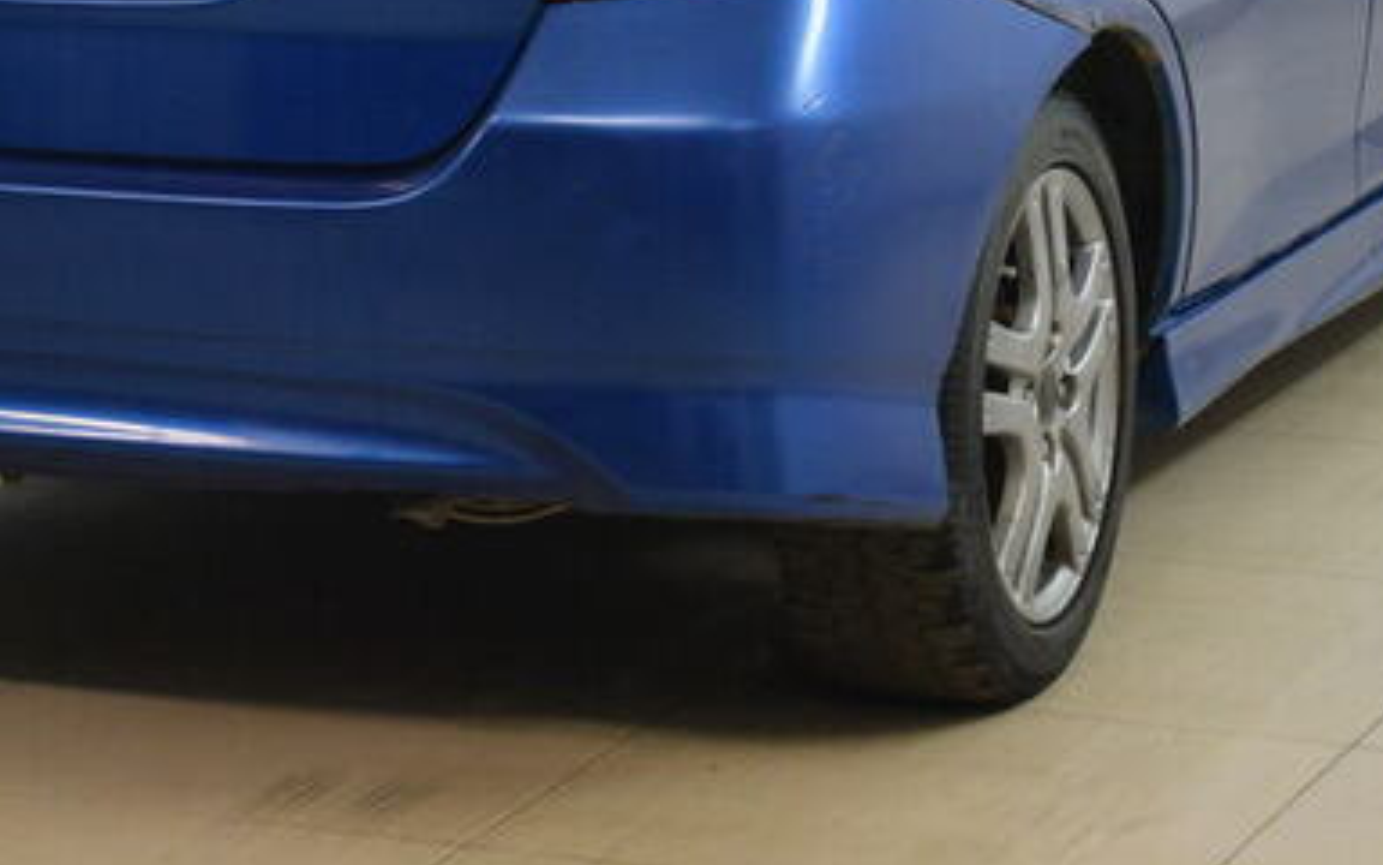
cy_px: -123
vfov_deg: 8.1
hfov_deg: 13.0
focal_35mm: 161
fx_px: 6076
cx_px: 465
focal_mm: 45
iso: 1000
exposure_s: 1/100
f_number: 5
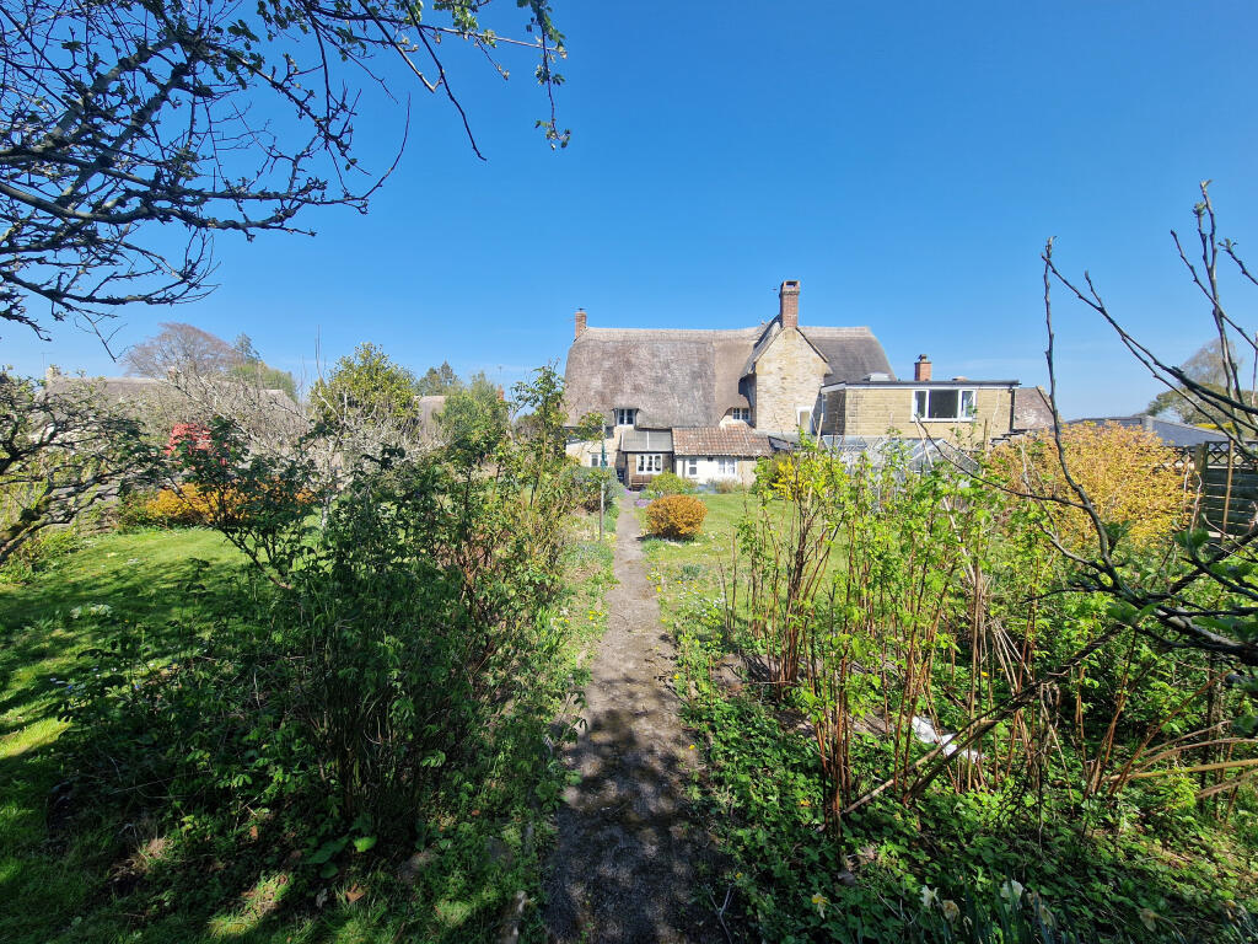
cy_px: 472
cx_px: 629
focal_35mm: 13
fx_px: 472
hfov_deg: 106.2
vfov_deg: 89.9
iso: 50
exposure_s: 1/1528
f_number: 2.2
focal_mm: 2.2
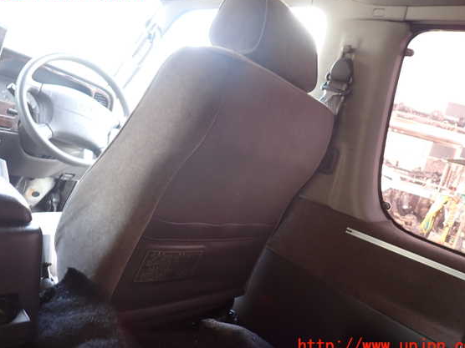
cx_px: 236
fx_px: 363
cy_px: 169
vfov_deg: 51.3
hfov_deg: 65.3
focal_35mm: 27
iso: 200
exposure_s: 1/50
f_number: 2
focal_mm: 4.5
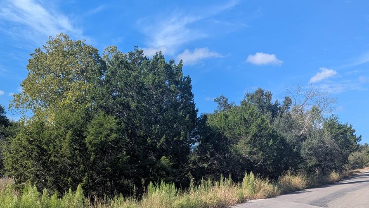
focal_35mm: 45
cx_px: 226
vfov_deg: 26.2
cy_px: 153
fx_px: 440
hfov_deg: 45.2
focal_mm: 6.81
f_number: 1.85
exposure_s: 1/1595
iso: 45
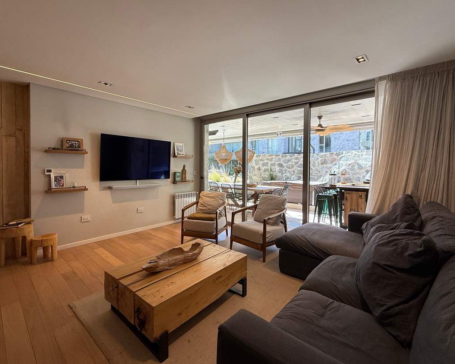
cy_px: 170
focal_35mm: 16
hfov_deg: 93.1
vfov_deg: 80.3
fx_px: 215
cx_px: 219
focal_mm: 2.22
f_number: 2.2
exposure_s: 1/149
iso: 64
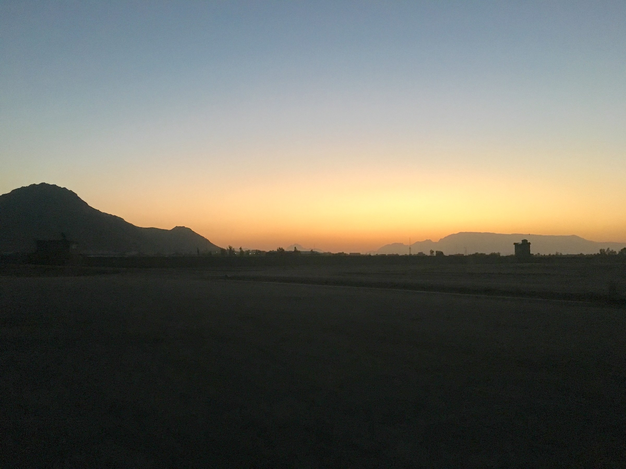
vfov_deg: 48.2
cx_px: 313
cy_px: 234
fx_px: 524
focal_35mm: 29
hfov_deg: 61.7
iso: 250
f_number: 2.2
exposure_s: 1/17
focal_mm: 4.15
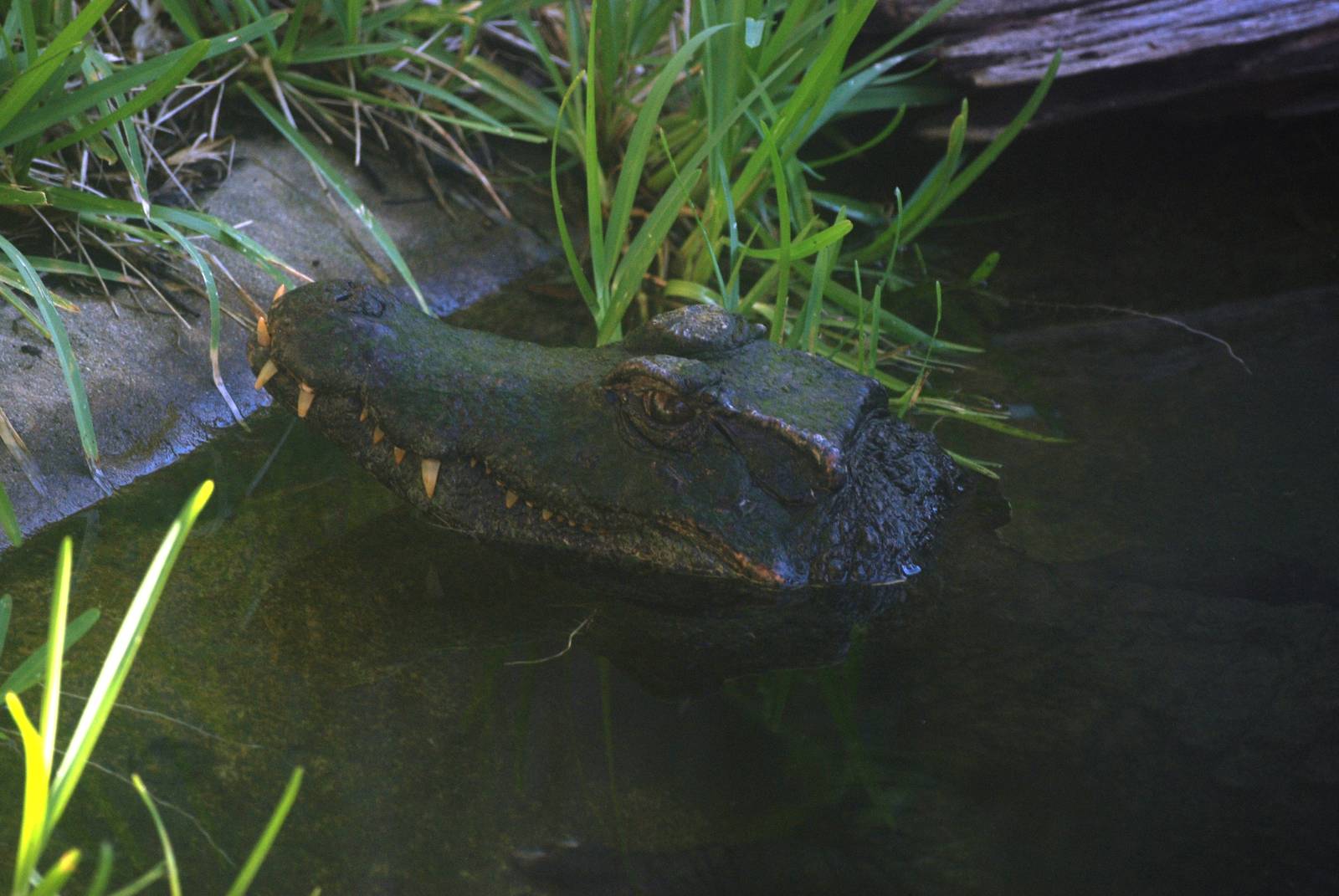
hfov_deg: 7.0
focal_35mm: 292
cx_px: 670
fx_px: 10892
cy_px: 448
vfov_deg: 4.7
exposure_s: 1/160
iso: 400
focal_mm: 195
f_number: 4.8
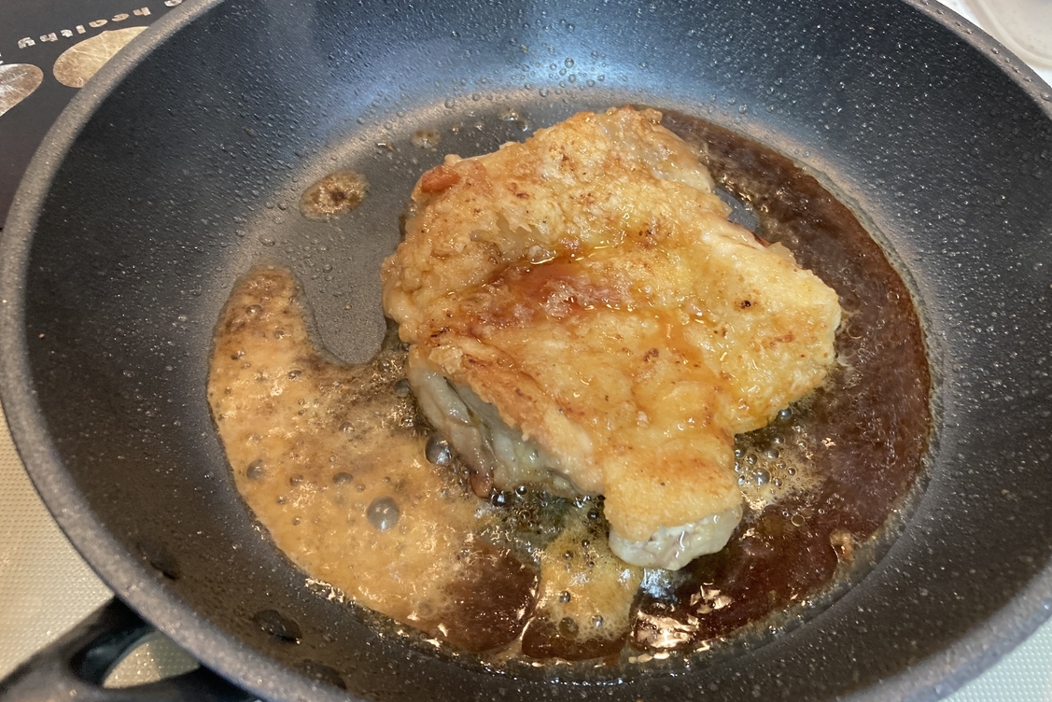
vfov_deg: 42.2
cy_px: 302
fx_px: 906
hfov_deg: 60.2
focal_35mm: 31
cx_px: 554
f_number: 1.8
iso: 200
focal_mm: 3.99
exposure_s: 1/50
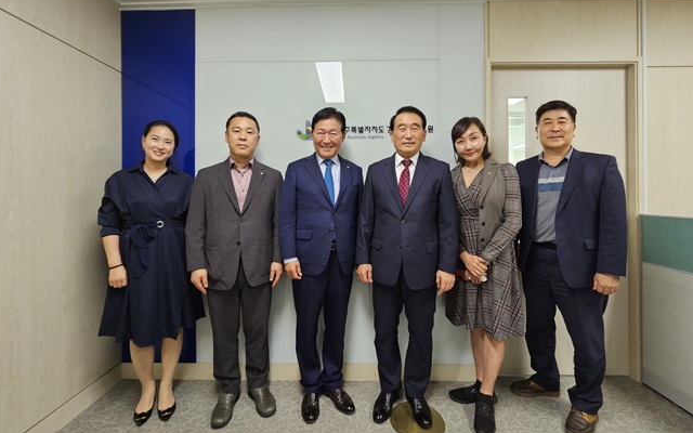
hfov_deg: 105.3
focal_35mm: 14
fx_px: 264
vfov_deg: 78.5
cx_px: 344
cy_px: 198
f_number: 2.2
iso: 250
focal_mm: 2.2
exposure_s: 1/60
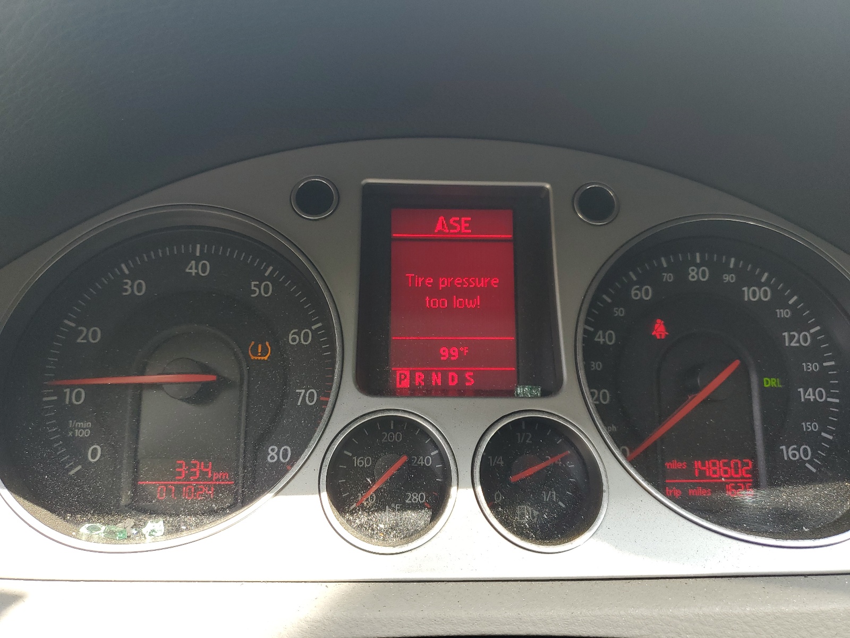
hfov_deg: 67.3
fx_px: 638
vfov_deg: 53.1
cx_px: 425
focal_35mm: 26
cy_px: 319
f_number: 1.5
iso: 50
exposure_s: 1/263
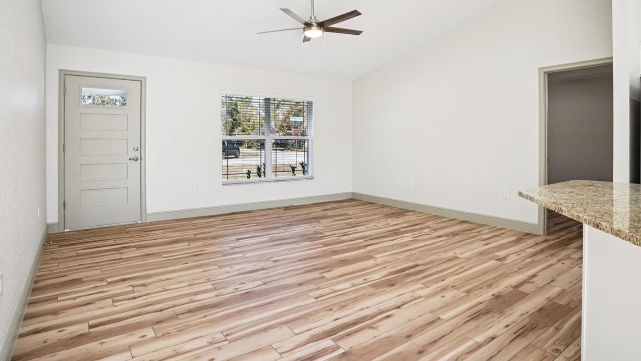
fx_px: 340
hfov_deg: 86.6
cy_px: 143
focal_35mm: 20
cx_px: 334
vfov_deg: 55.4
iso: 250
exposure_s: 1/30
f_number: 10
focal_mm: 17
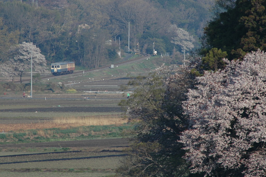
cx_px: 133
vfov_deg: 2.2
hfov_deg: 3.3
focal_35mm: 630
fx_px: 4649
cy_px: 88
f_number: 9
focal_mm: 420
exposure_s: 1/320
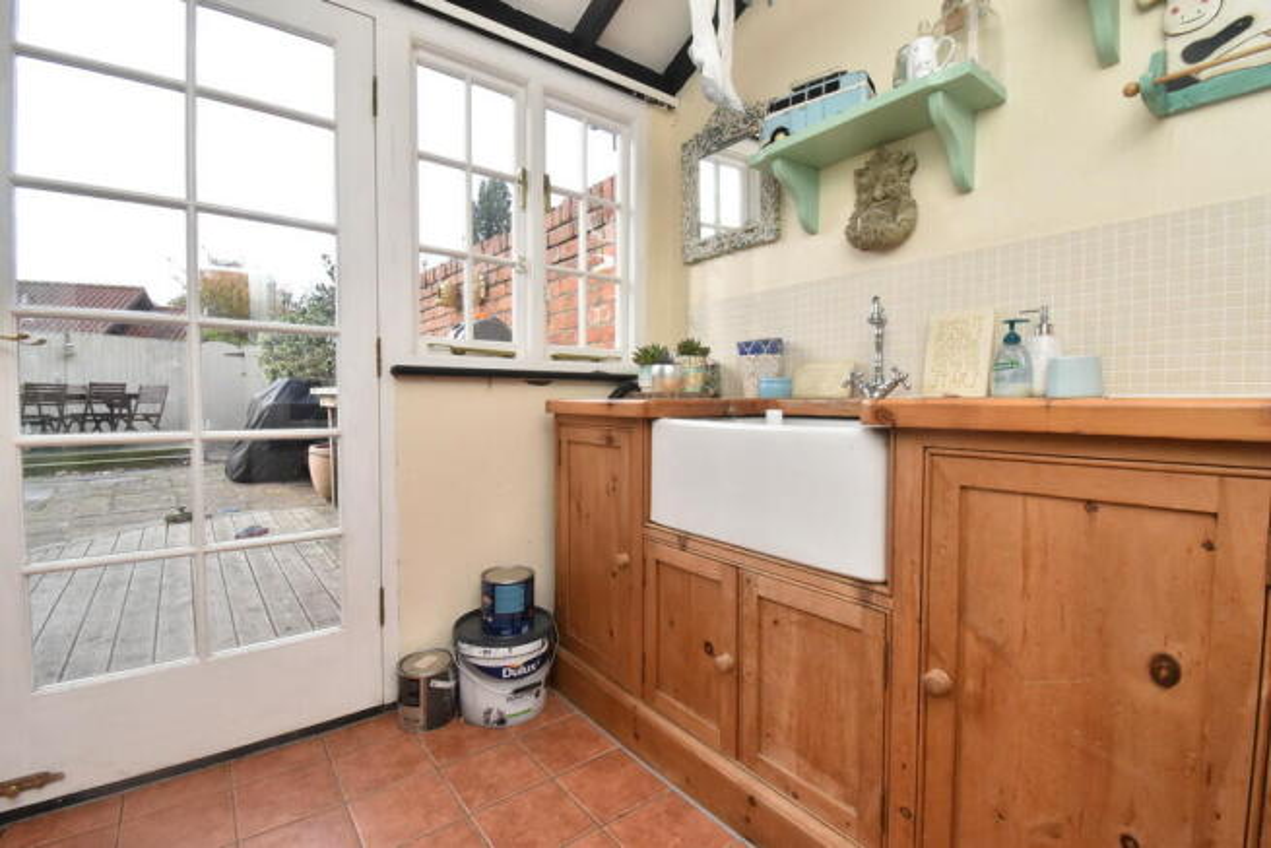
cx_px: 636
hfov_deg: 100.4
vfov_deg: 77.4
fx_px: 530
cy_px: 424
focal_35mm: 15
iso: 720
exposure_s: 1/60
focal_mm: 10
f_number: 16
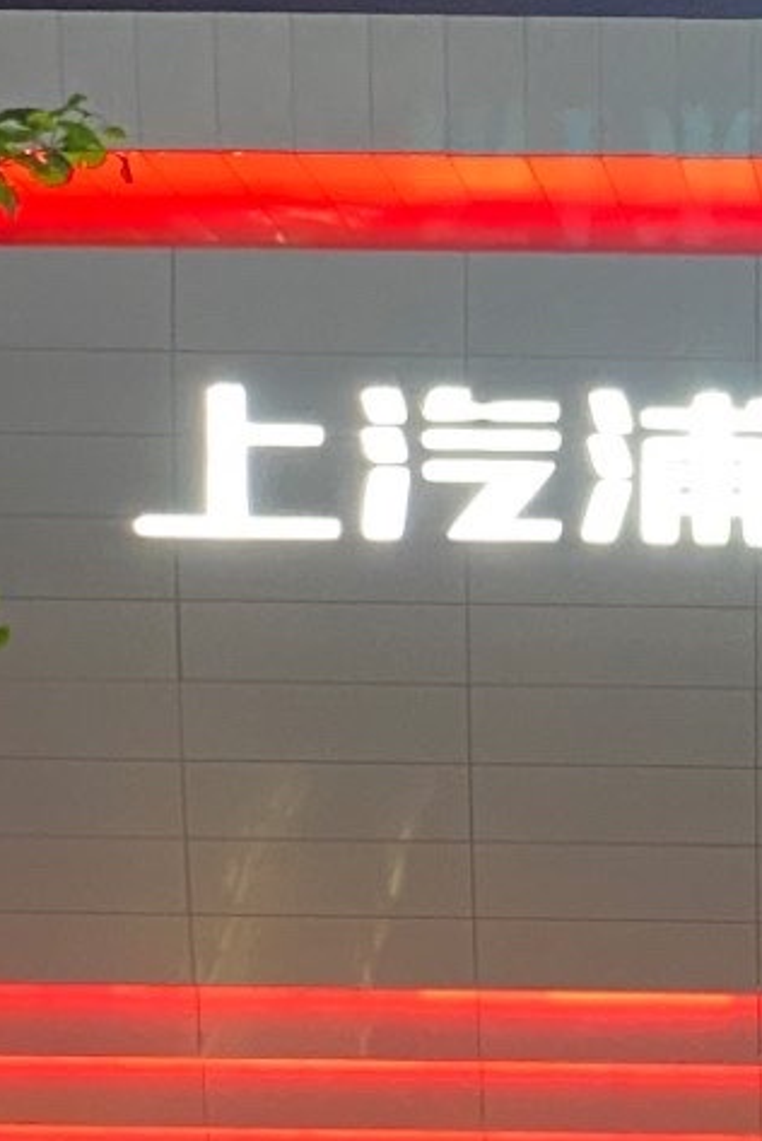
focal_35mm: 117
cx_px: 1032
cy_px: 304
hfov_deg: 11.4
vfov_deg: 17.4
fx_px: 3709
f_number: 1.8
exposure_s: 1/25
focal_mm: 4.25
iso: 800
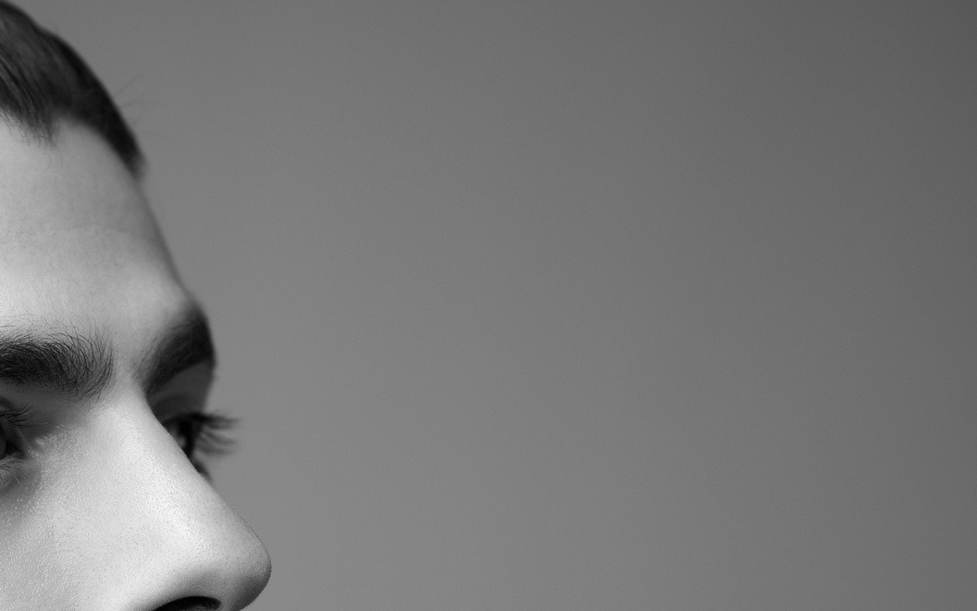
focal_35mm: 210
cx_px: -58
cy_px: 650
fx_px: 5592
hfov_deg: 9.9
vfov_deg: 6.2
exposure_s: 1/100
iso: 100
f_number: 2.5
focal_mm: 85
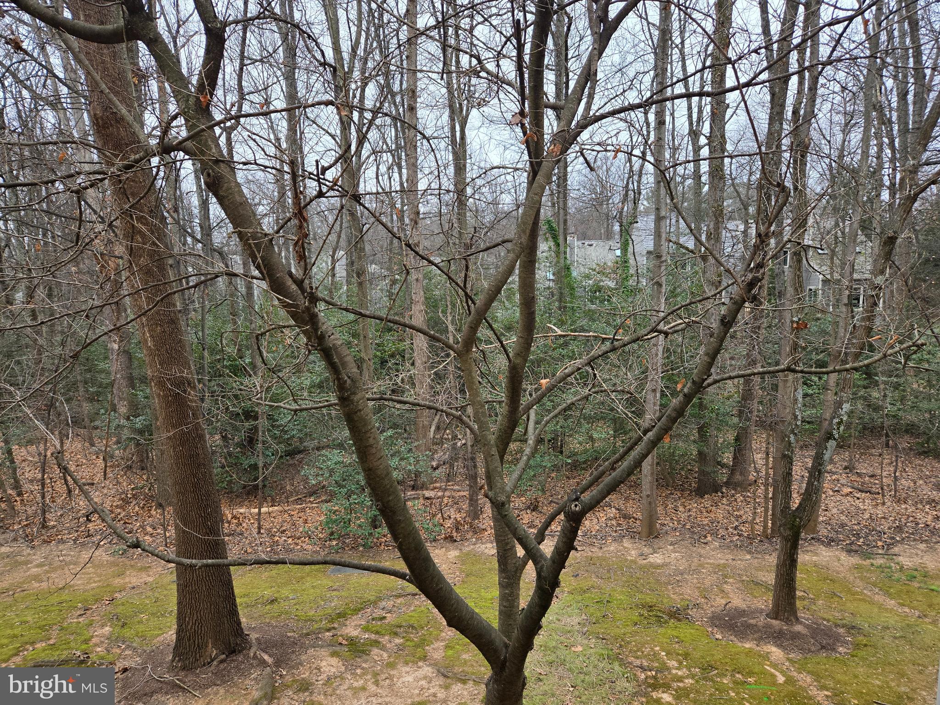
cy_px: 352
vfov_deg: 58.9
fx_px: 625
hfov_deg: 73.9
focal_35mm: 23
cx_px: 470
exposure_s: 1/180
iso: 100
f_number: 1.8
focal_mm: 5.4
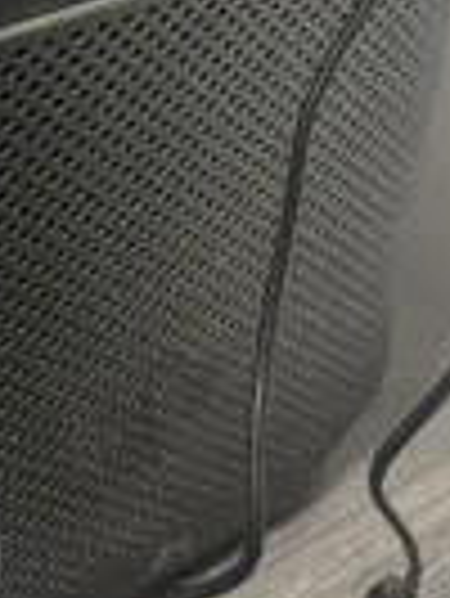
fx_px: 1298
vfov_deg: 22.9
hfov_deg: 19.2
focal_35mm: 75
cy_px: -198
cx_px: 14
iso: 640
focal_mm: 5.1
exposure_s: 1/33
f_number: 1.6
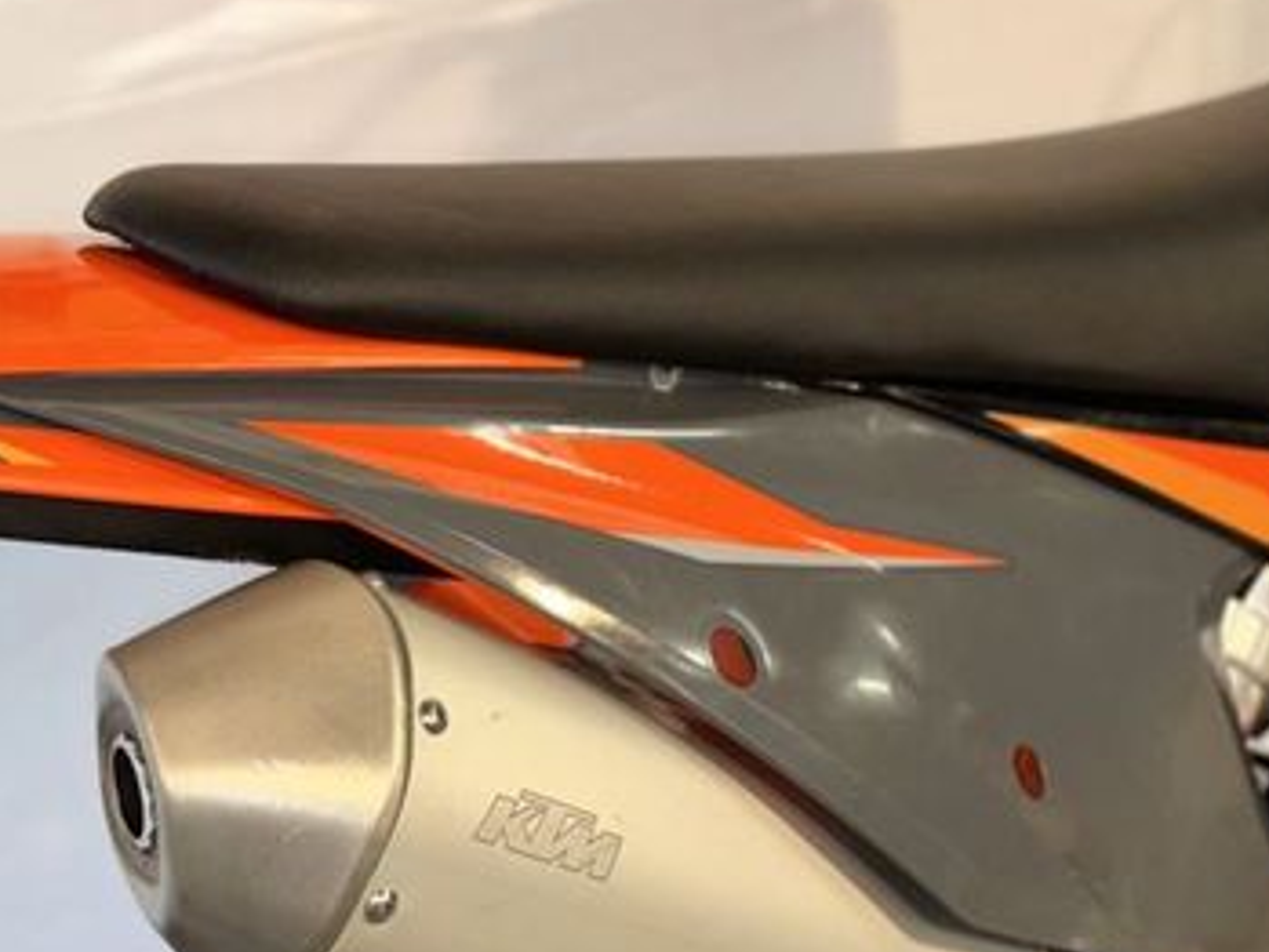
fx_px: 3227
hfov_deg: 22.2
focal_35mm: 88
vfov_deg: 16.7
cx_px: 451
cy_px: 643
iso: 40
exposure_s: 1/35
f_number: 1.78
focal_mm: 6.86
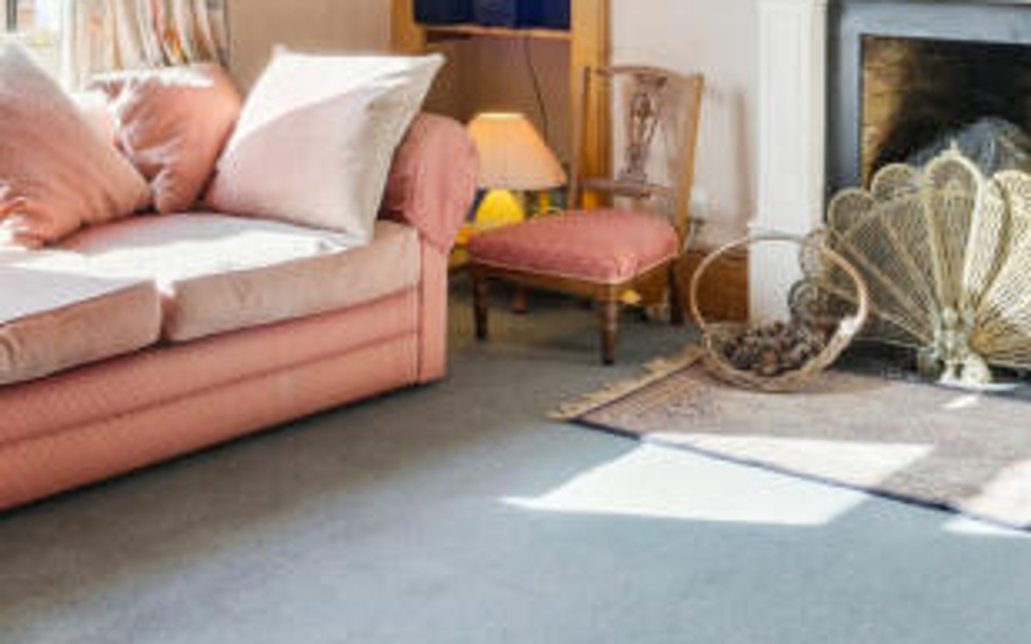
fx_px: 1517
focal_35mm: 54
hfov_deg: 37.4
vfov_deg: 22.3
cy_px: -102
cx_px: 427
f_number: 11
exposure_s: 1/80
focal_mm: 16
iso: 800
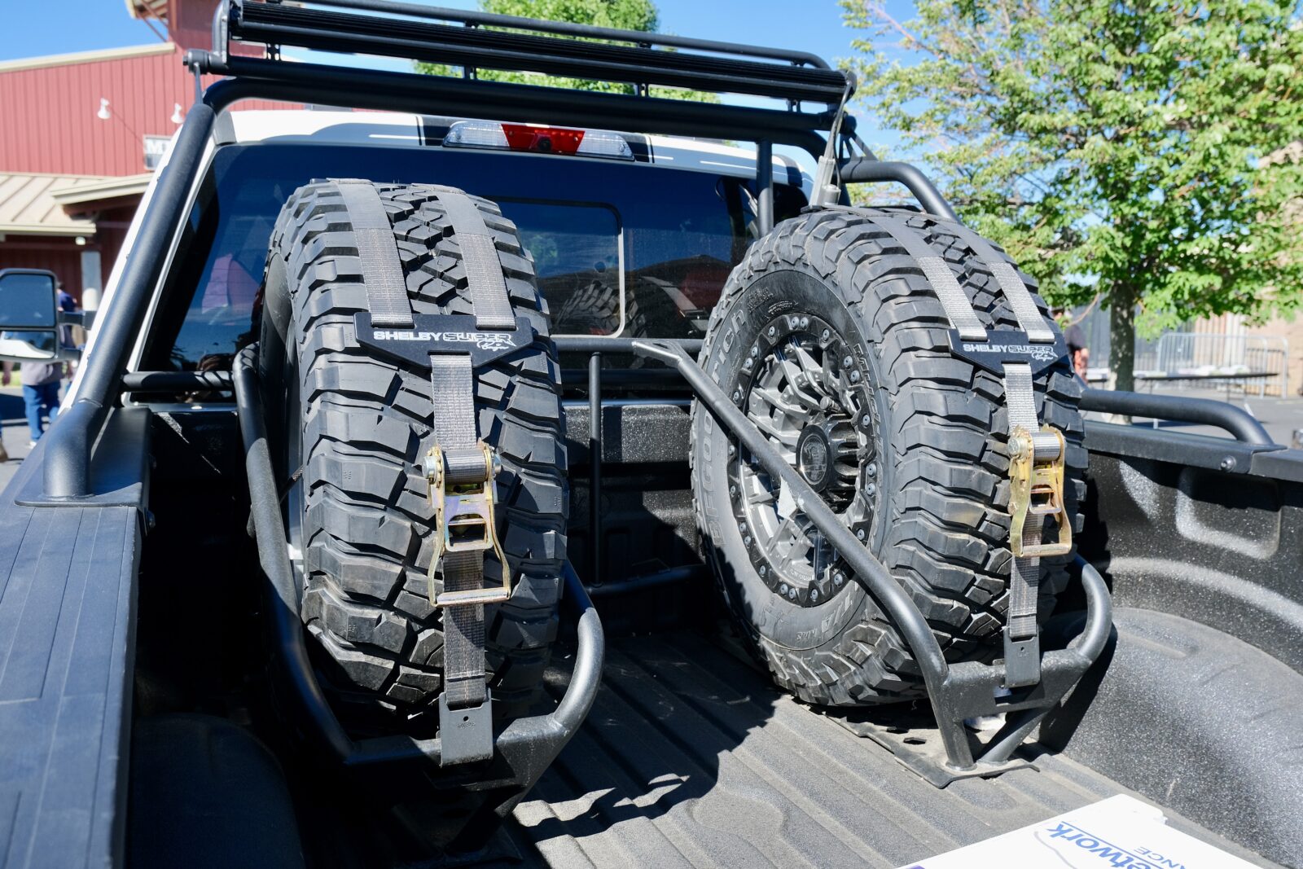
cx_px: 652
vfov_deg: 42.3
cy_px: 434
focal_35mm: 31
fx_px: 1122
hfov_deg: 60.3
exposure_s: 1/400
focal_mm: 20.9
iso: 400
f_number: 5.6
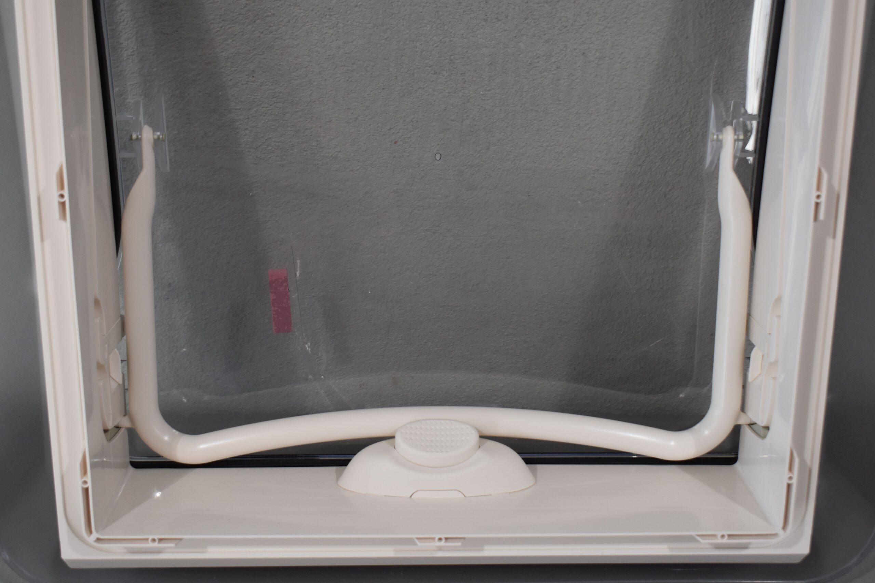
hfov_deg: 41.1
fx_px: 1167
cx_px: 438
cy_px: 292
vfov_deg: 28.1
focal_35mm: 48
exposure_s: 1/125
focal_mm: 32
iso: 280
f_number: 5.6
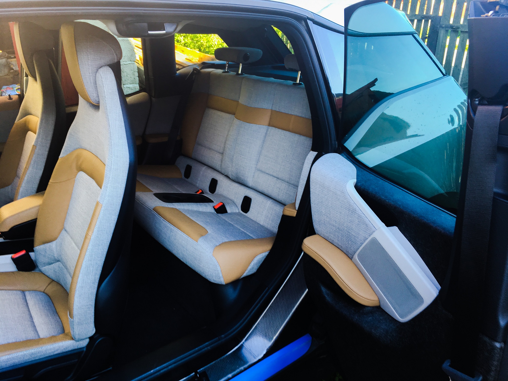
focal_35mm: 29
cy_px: 190
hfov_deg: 61.7
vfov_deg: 48.2
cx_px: 254
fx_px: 426
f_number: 2.2
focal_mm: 4.15
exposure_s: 1/50
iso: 32
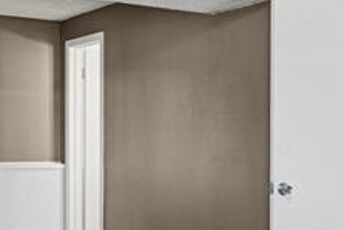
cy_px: 151
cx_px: 239
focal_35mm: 78
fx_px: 746
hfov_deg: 25.8
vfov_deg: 17.5
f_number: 8
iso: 250
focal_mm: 17
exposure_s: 5
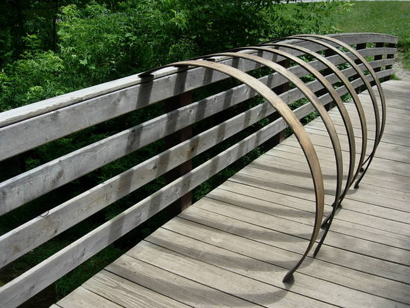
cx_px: 205
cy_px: 154
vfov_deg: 37.7
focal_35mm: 38
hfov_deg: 49.0
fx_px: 450
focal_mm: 7.8
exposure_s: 1/790
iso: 64
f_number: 2.8
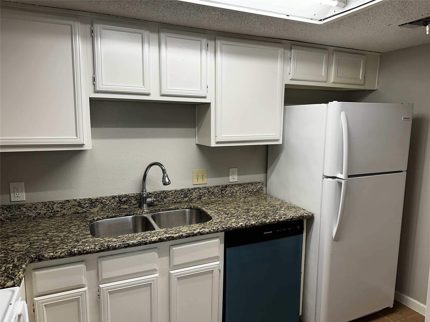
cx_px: 215
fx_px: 298
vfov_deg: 56.8
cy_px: 161
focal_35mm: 24
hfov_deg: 71.6
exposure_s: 1/120
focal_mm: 6.86
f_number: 1.78
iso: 100
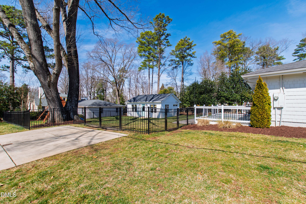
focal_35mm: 15
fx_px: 127
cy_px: 102
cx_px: 153
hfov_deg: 100.4
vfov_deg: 77.3
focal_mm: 10
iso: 100
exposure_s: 1/200
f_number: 8
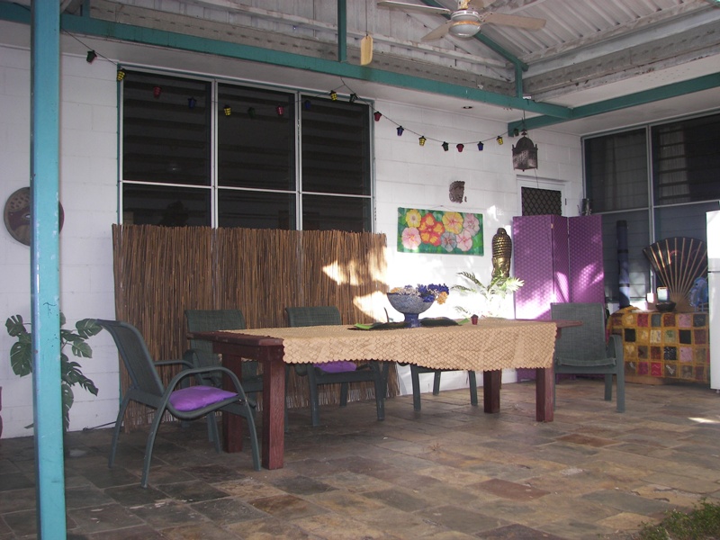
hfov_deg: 51.4
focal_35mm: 36
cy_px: 270
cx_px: 360
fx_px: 749
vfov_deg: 39.7
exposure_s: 1/100
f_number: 2.8
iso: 64
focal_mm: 6
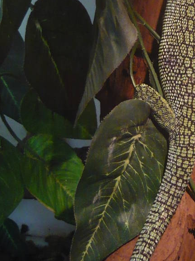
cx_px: 177
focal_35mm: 92
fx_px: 692
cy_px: -12
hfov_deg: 15.8
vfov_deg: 20.5
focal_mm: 5.5
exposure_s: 1/20
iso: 400
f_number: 2.8
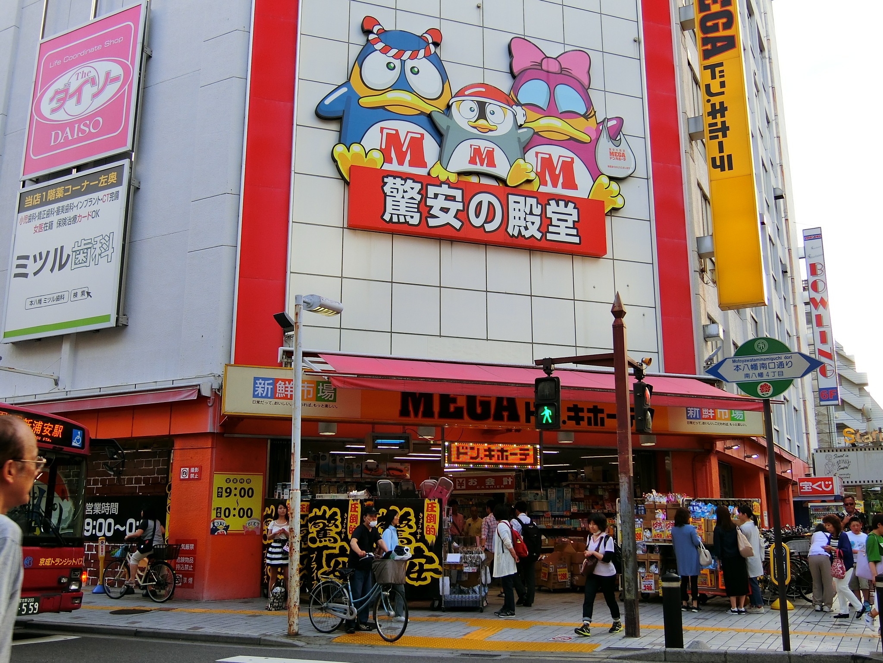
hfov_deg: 54.0
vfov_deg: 41.8
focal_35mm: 34
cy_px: 332
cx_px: 442
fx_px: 867
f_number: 3.4
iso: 80
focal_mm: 7.2
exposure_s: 1/160
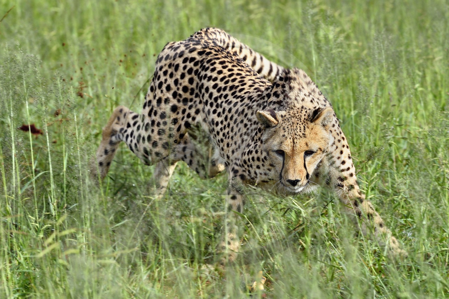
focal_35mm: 200
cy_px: 150
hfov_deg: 10.3
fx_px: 2494
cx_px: 224
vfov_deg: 6.9
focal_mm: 200
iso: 400
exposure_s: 1/1000
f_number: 6.3
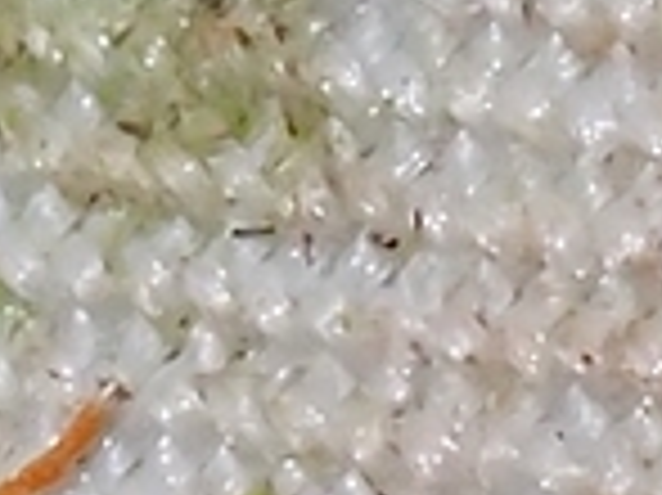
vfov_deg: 2.5
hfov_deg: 3.3
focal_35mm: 589
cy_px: 1480
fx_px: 11255
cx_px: -707
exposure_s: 1/400
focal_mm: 18
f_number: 6.3
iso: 125
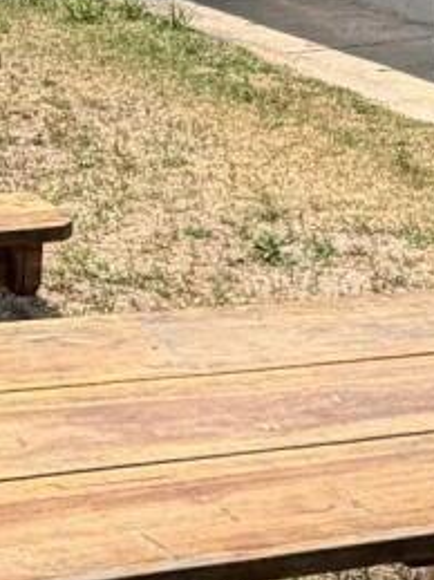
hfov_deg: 13.2
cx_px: -150
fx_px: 1807
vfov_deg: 18.2
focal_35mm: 108
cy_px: 275
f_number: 2.2
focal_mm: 2.22
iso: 25
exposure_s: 1/770
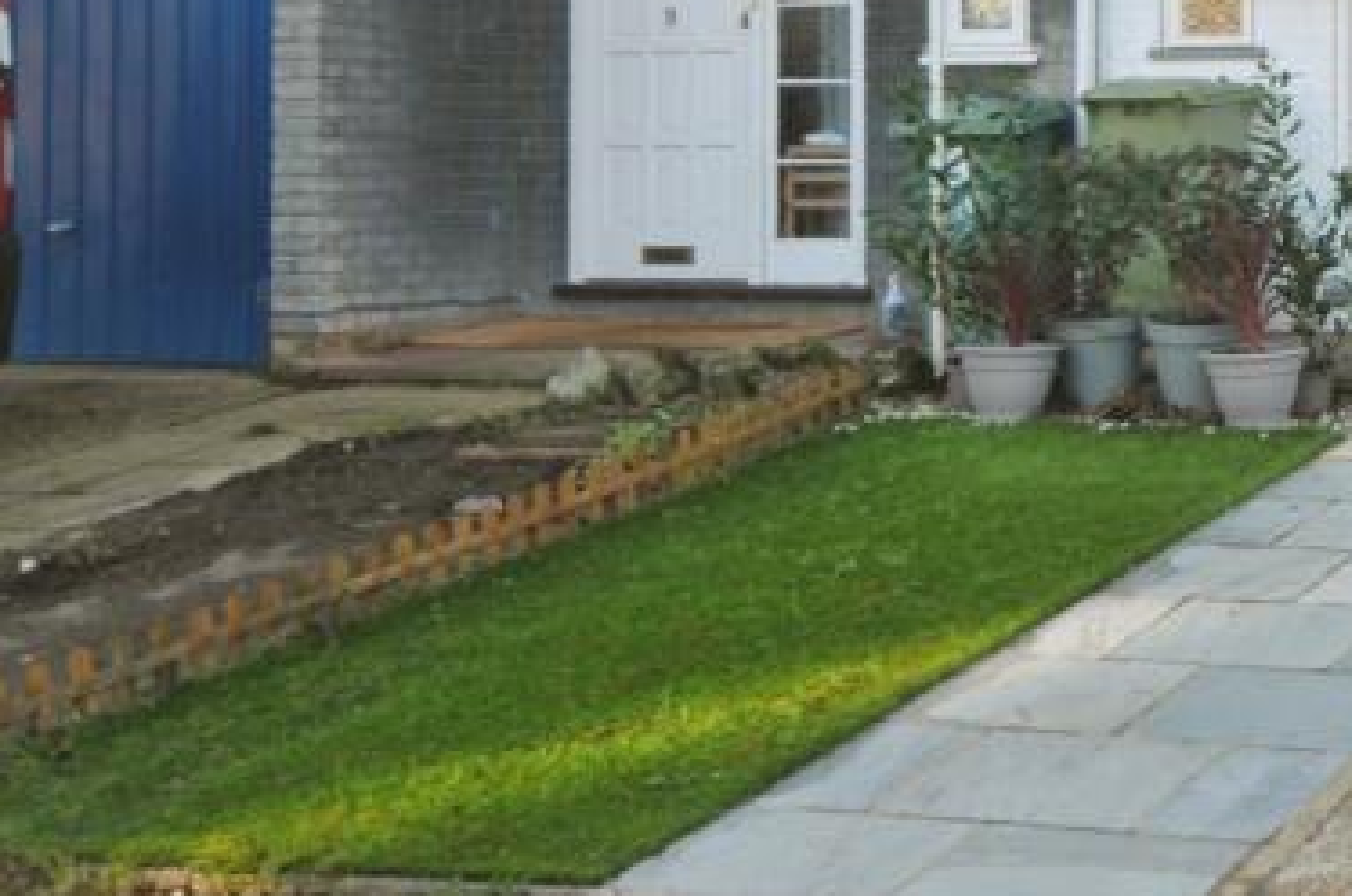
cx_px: 1674
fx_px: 2774
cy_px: -99
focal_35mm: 74
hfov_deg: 24.5
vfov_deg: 17.7
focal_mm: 18
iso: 200
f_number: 6.3
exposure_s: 1/125
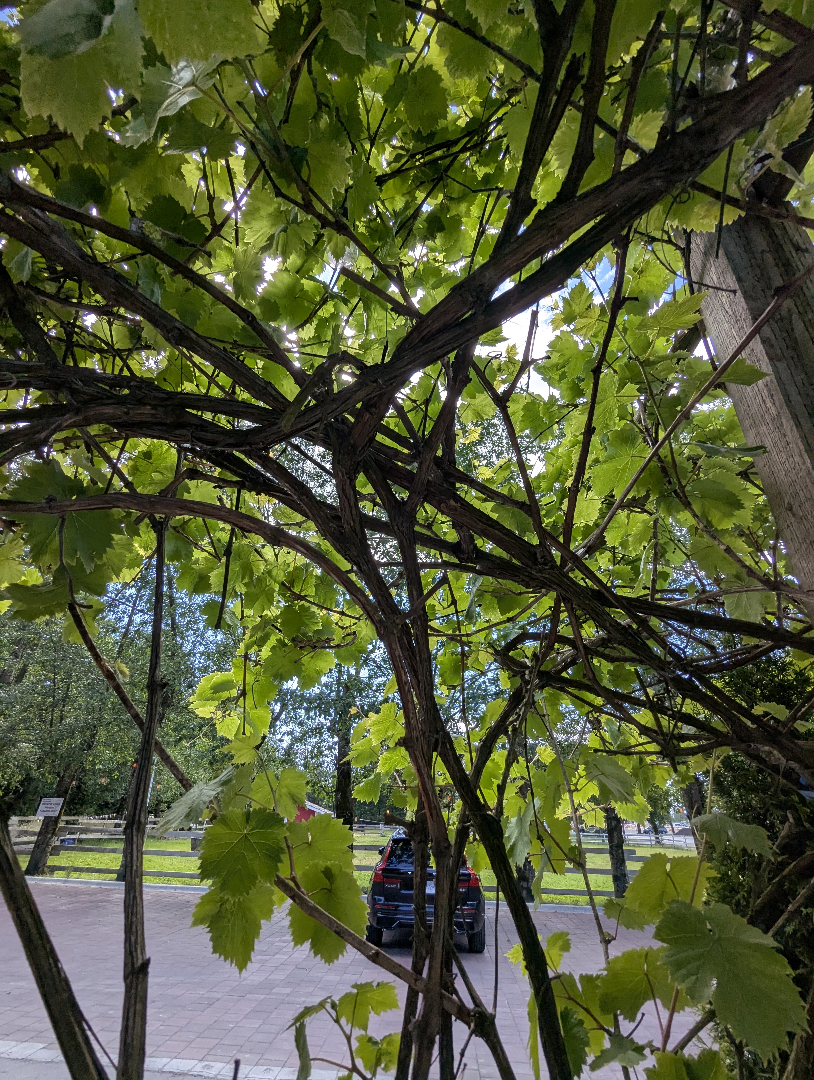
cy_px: 540
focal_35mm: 16
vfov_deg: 94.4
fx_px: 500
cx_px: 407
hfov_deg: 78.2
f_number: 2.2
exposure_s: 1/894
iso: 60
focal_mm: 2.35
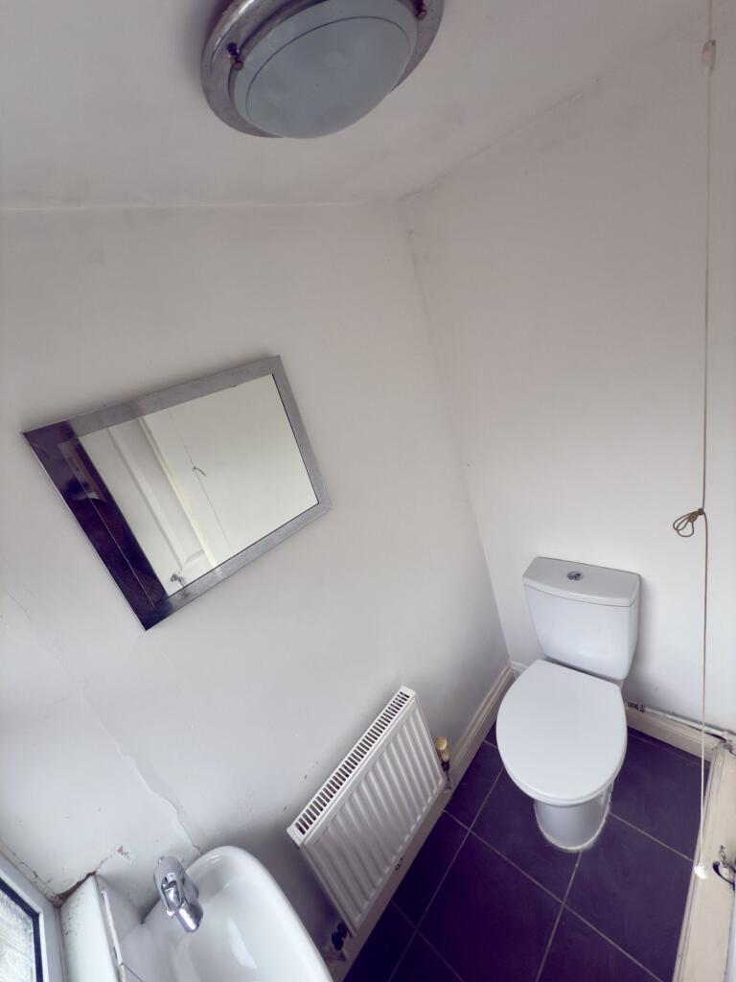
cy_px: 491
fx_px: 397
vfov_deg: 102.1
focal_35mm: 14
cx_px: 368
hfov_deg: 85.7
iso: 64
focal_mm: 2.22
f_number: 2.2
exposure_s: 1/59
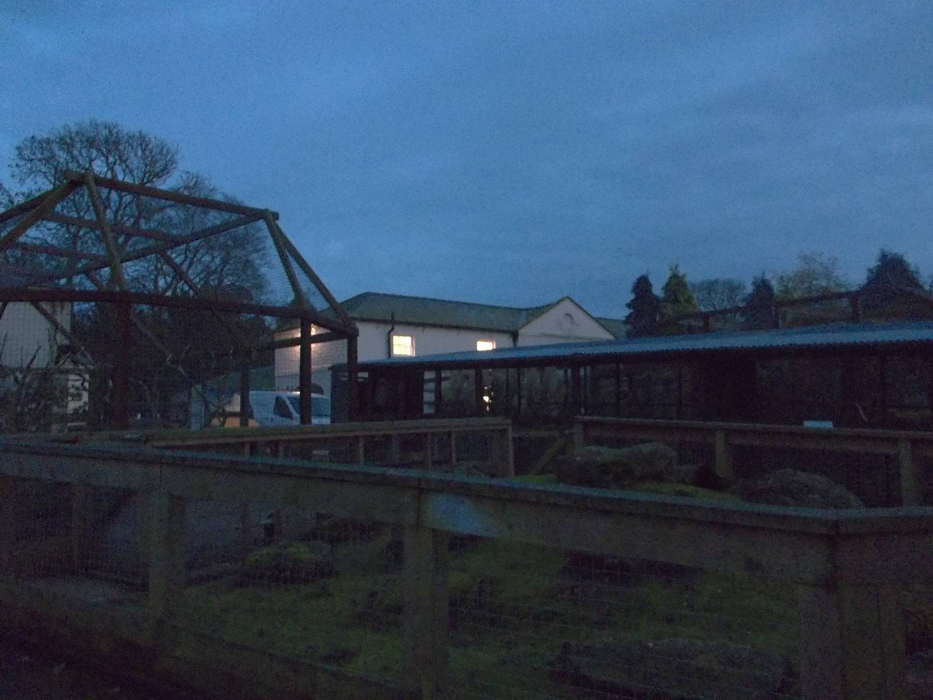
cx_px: 466
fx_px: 889
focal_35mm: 33
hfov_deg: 55.4
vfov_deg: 42.9
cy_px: 350
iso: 400
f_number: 3.3
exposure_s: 1/8
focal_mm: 5.9
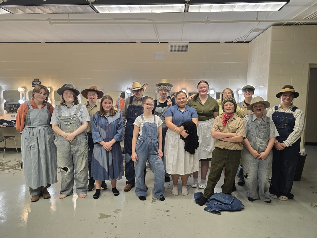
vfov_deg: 58.9
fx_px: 211
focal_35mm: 23
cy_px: 119
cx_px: 158
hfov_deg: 73.9
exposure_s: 1/180
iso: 200
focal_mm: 6.3
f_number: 1.7
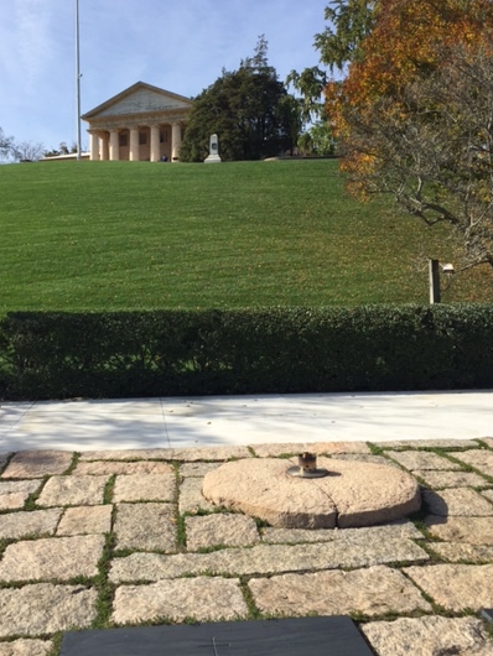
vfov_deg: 52.4
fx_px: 664
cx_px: 199
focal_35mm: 35
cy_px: 281
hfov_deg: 40.6
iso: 32
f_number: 2.2
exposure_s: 1/1883
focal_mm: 4.15
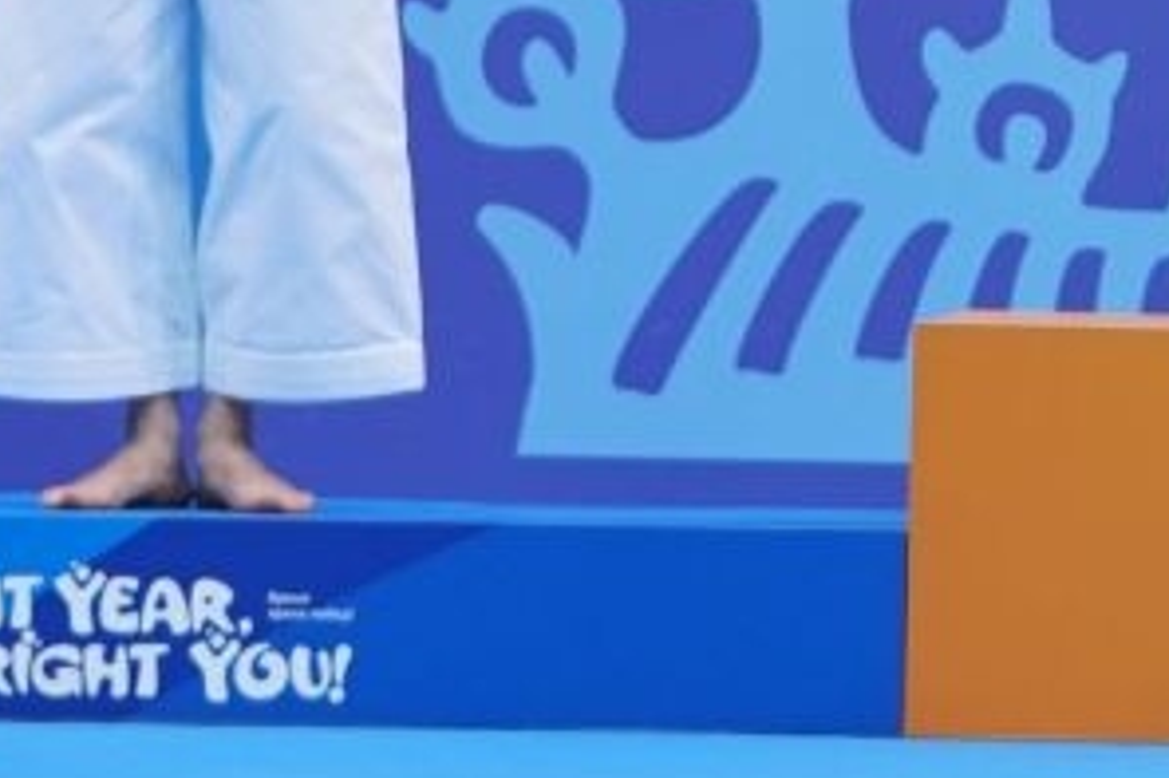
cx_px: 2050
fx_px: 19958
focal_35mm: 615
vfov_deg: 2.2
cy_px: -1343
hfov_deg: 3.3
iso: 320
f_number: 2.8
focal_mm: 101
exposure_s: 1/250
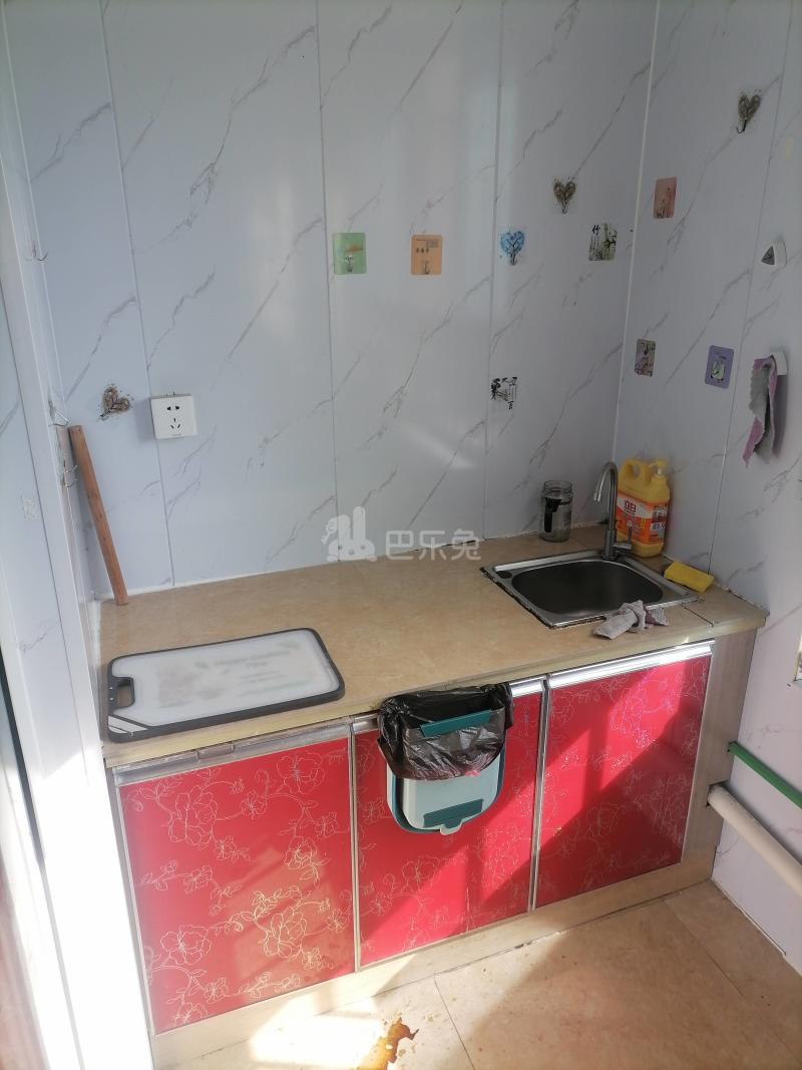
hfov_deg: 51.3
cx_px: 401
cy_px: 535
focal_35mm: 27
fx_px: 834
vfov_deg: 65.3
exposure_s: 1/231
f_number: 1.8
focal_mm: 5.4
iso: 50
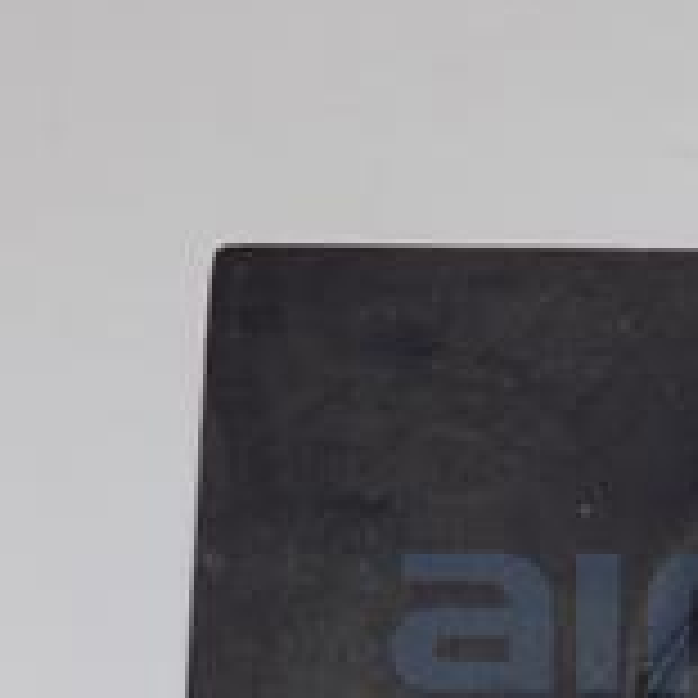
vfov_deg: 6.3
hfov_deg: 6.3
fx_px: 6342
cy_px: 673
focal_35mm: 278
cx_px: 856
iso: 200
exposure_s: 1/30
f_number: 4.8
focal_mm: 20.9
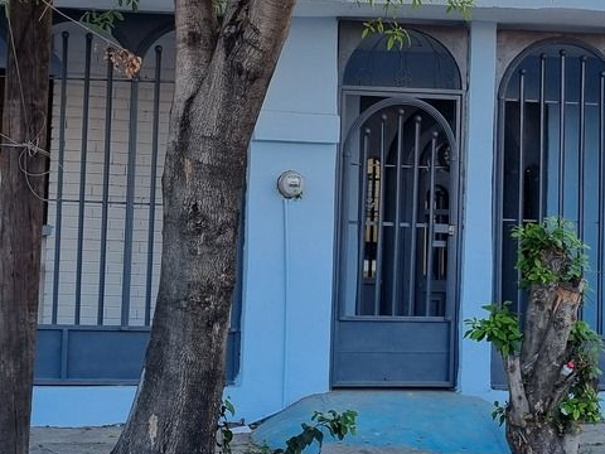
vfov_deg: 22.5
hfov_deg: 29.6
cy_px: 151
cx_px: 190
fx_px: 1136
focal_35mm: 65
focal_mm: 5.4
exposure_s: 1/164
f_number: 1.8
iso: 50
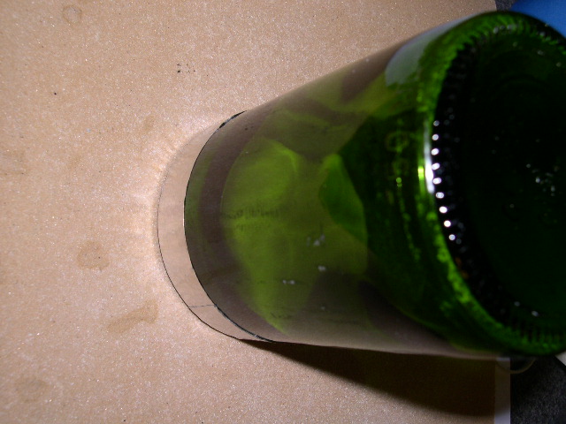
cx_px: 283
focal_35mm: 38
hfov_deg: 49.0
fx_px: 621
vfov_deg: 37.7
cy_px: 212
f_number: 7.6
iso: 100
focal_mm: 8
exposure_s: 1/60
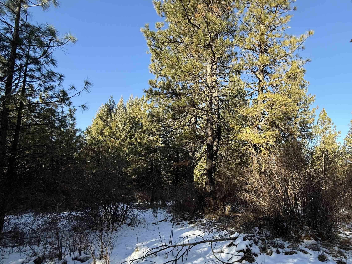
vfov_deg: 67.8
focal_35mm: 19
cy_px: 162
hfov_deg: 83.8
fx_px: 193
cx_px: 208
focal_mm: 2.22
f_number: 2.2
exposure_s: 1/419
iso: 64
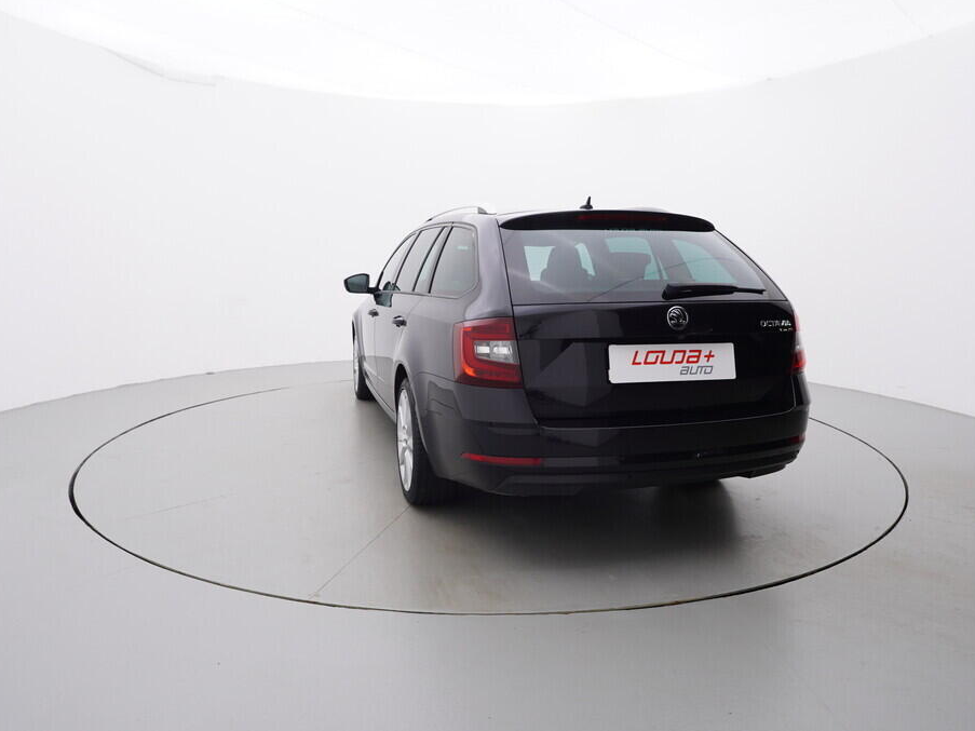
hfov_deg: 70.4
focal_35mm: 25
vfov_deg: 55.7
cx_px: 488
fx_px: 691
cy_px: 365
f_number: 5
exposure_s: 1/80
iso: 200
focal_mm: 15
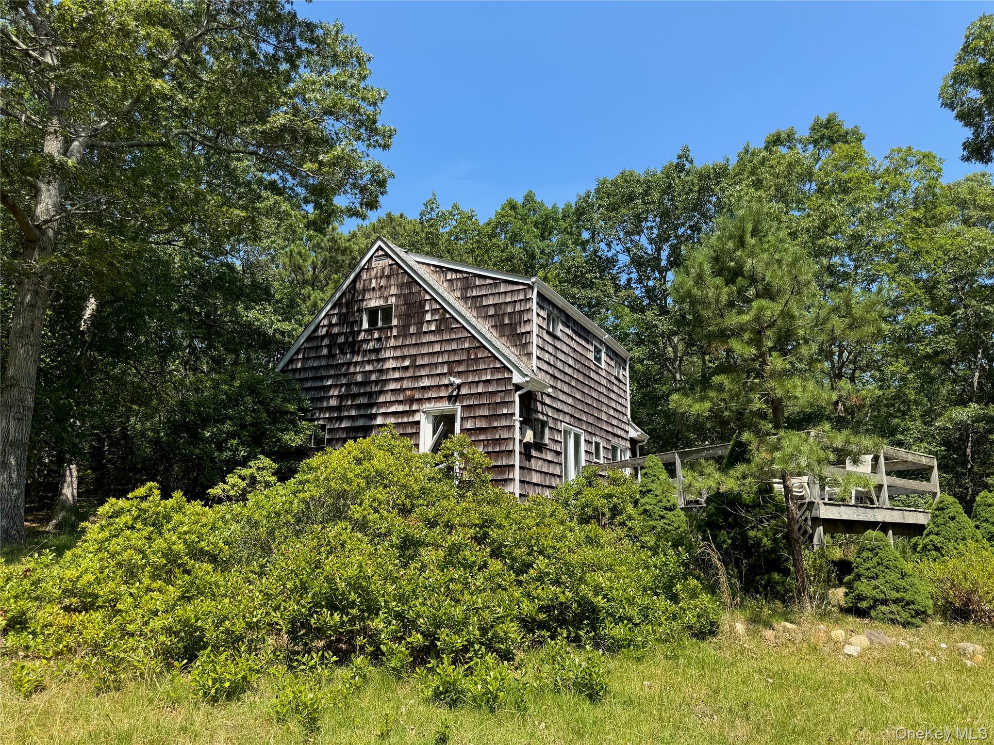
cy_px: 372
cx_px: 497
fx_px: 689
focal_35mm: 24
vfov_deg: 56.8
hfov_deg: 71.6
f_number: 1.78
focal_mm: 6.76
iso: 80
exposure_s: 1/2041
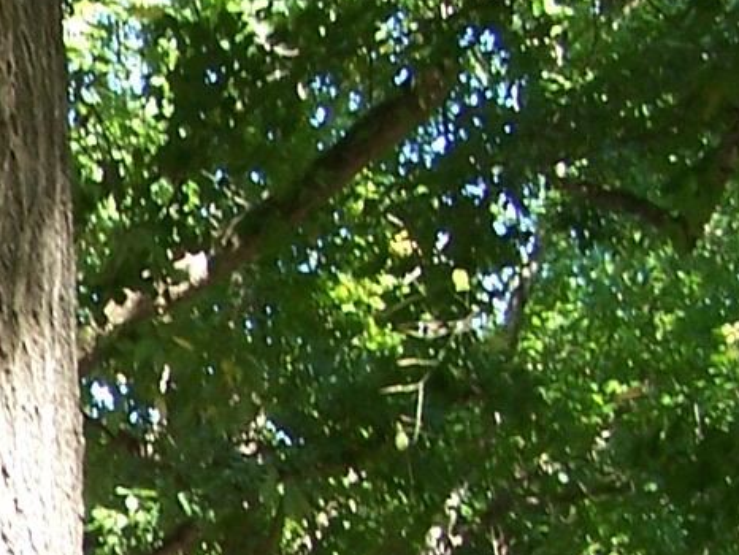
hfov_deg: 11.1
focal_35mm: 167
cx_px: -571
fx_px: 3567
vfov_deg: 8.8
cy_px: 742
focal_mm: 6.3
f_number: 2.8
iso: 80
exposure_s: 1/125
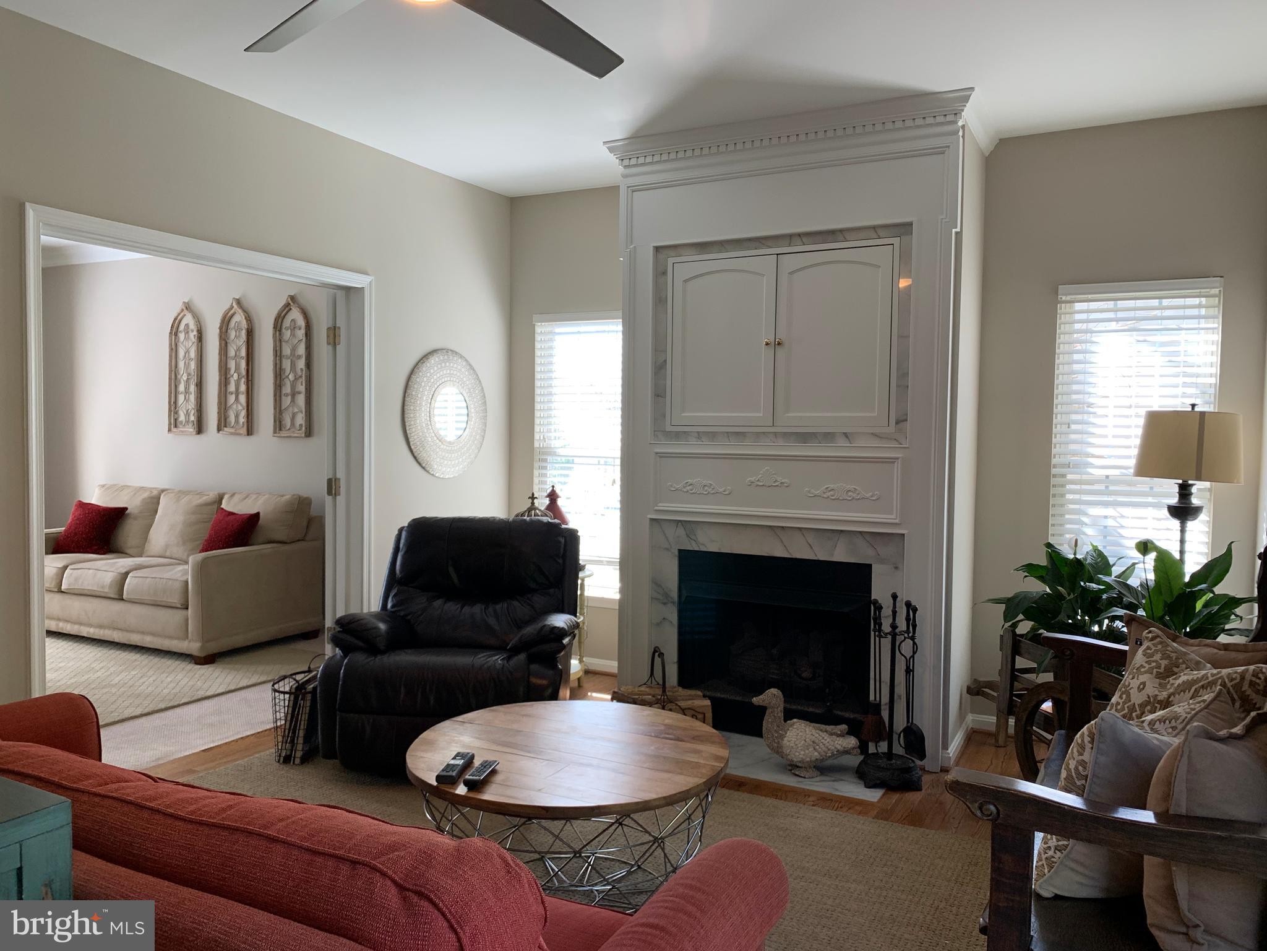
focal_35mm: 26
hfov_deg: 67.3
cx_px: 634
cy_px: 476
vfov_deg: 53.1
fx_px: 952
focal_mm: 4.25
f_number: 1.8
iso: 64
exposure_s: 1/120
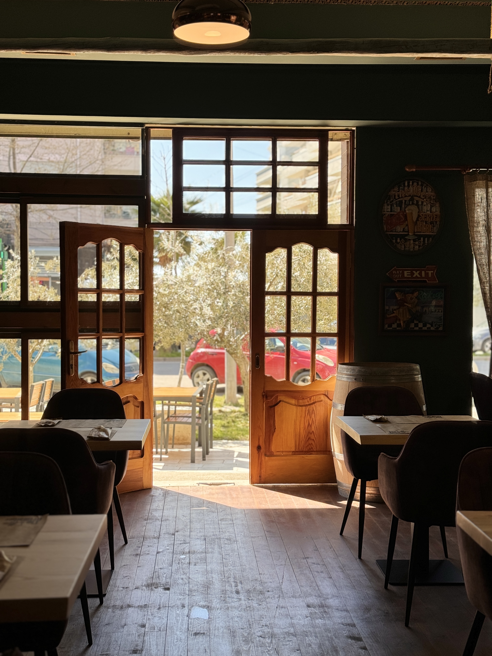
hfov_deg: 30.3
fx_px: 910
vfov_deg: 39.7
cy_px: 328
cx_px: 246
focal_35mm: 48
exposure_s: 1/582
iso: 64
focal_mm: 6.86
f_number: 1.78
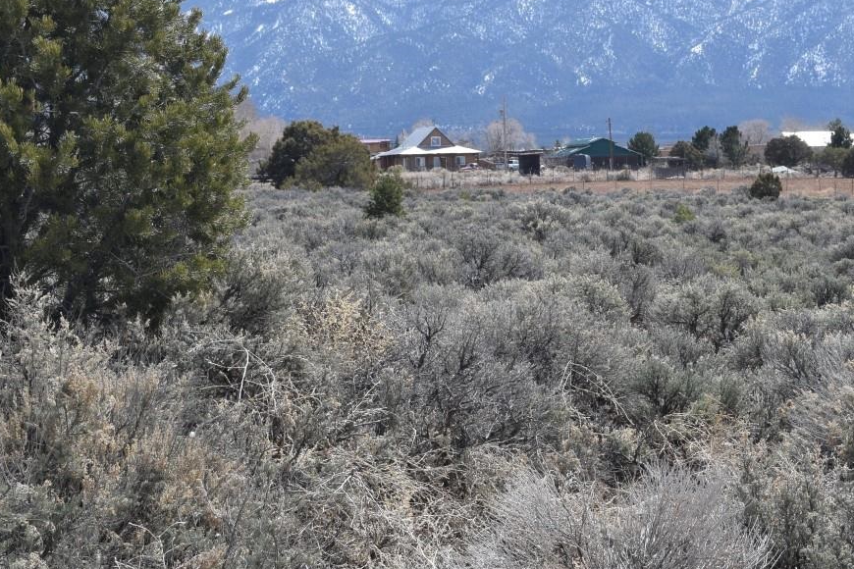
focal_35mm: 95
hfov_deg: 21.3
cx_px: 615
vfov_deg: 14.4
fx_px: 2253
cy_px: 169
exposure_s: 1/400
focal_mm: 34
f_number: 10
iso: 200
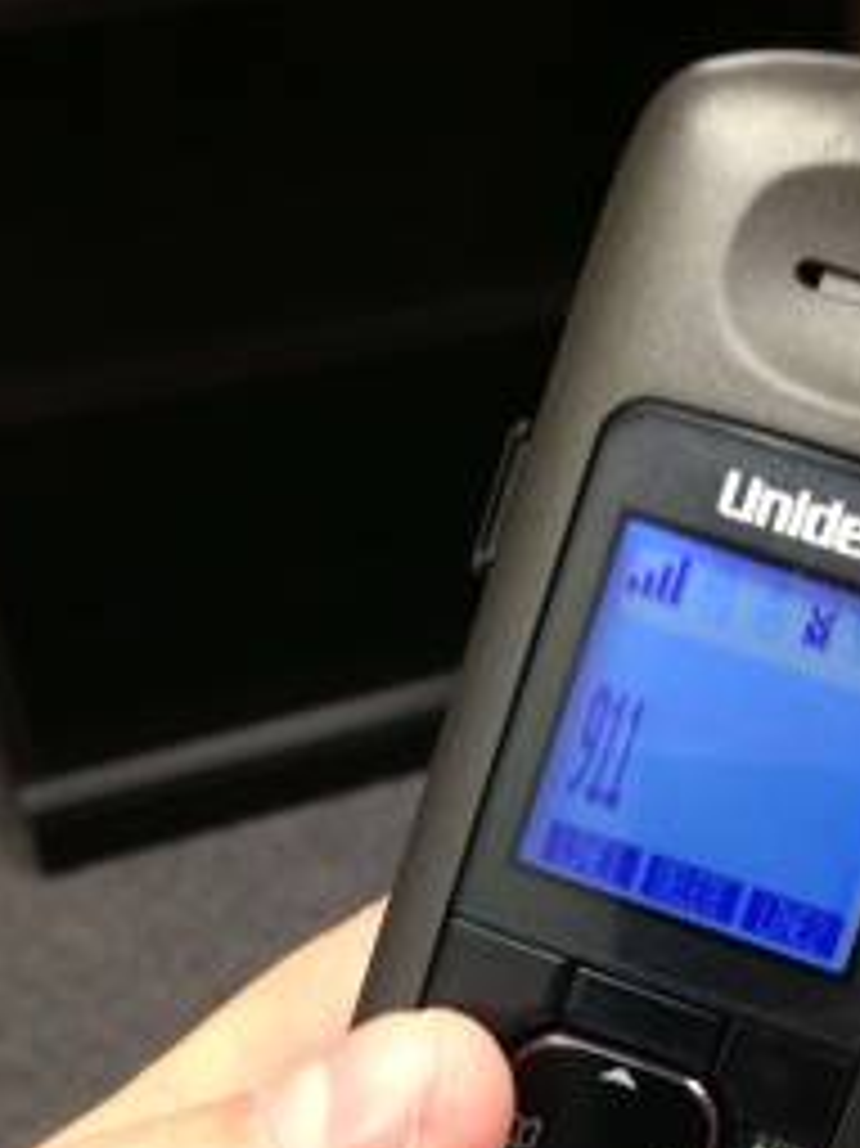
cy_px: 963
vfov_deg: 33.1
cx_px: 617
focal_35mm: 56
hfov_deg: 25.8
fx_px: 1857
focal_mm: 4.13
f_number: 2.4
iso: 100
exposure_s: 1/20
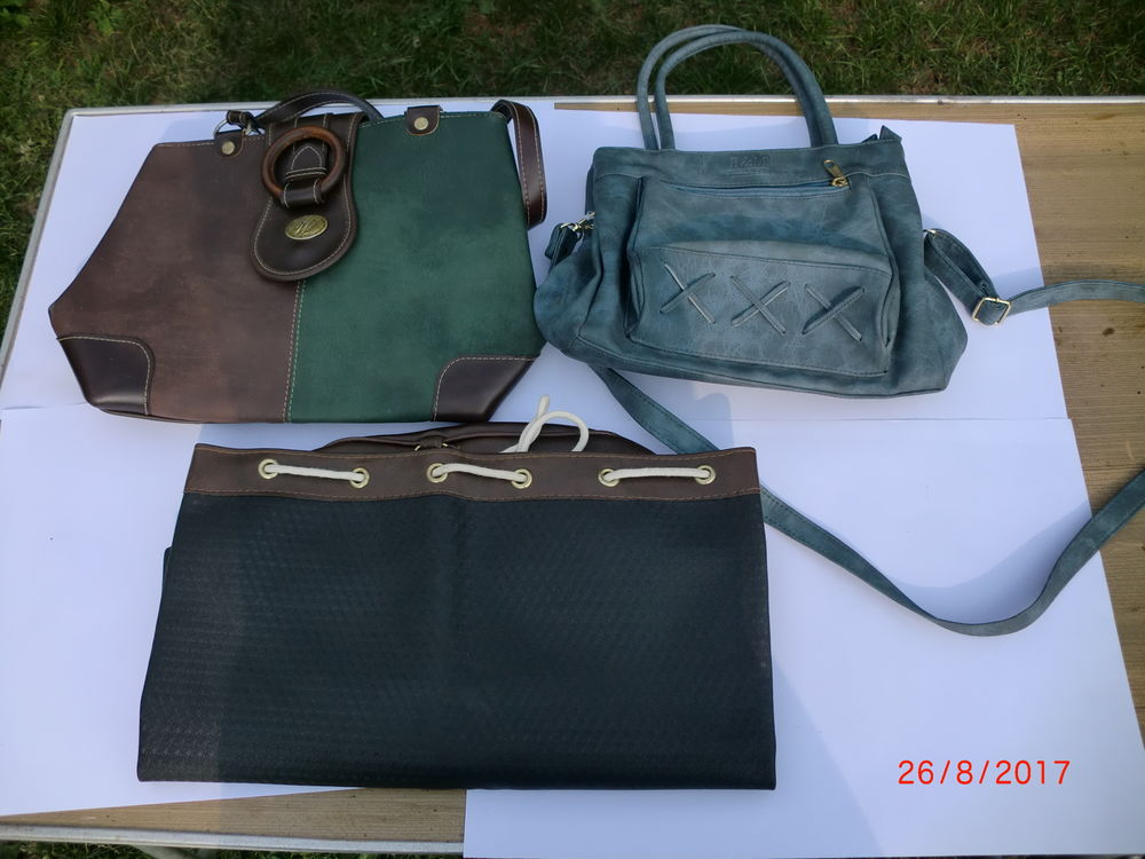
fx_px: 1158
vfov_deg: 40.7
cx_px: 572
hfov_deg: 52.6
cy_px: 430
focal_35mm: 35
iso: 64
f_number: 3.1
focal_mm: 6.3
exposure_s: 1/1000
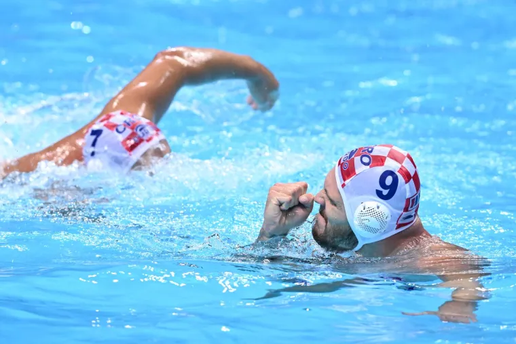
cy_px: 172
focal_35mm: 400
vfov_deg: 3.4
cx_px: 258
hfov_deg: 5.2
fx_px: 5734
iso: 4000
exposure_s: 1/2500
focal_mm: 400
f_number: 4
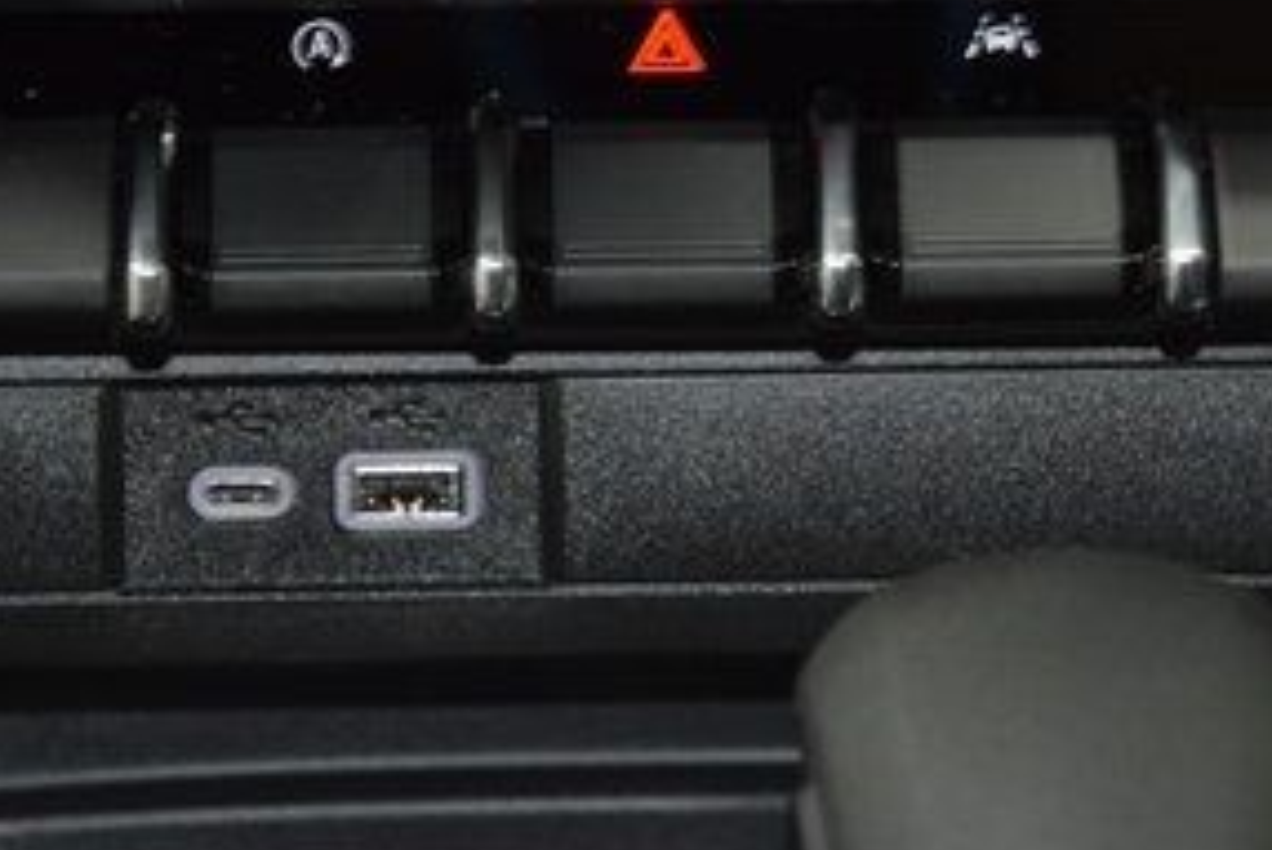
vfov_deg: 5.8
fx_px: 8307
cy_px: 20
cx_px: 614
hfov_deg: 8.8
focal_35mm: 235
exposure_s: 1/25
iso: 2500
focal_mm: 70
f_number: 4.5
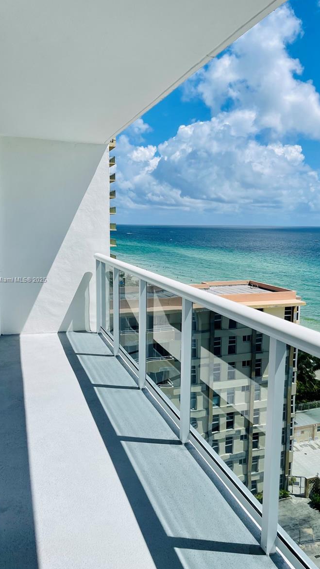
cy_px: 280
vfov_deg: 66.1
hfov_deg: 40.1
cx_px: 176
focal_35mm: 29
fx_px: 438
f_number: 1.6
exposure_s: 1/6250
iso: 32
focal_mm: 5.1
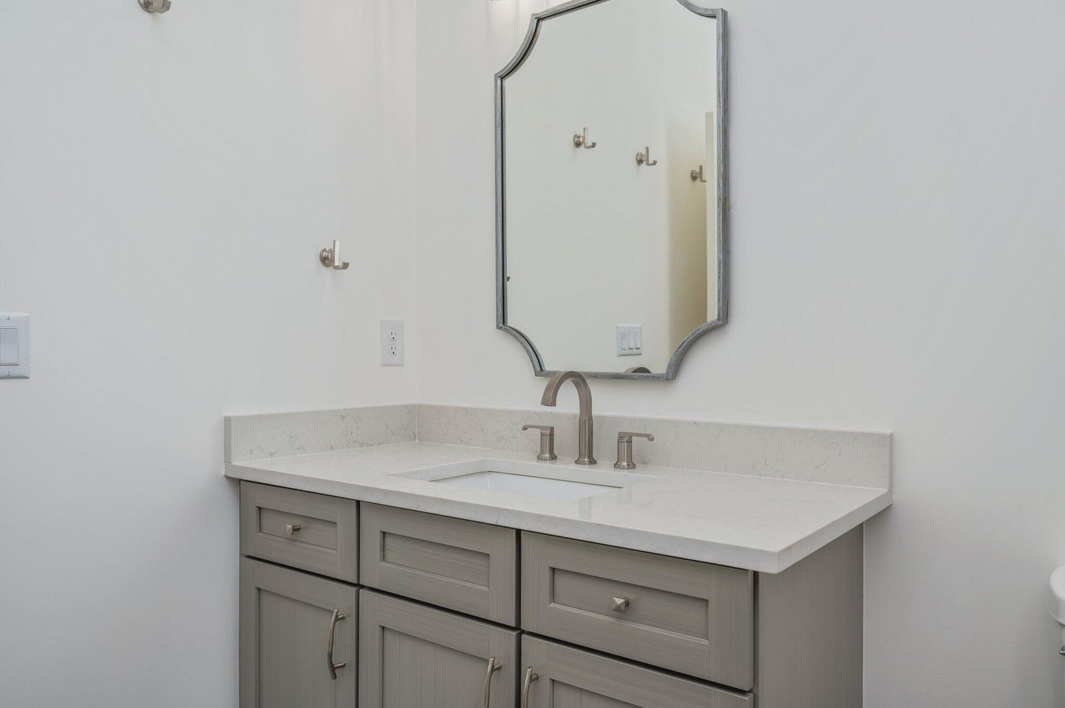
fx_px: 739
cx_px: 532
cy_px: 354
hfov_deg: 71.6
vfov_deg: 51.2
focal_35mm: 25
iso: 100
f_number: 9
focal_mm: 25
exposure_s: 1/30
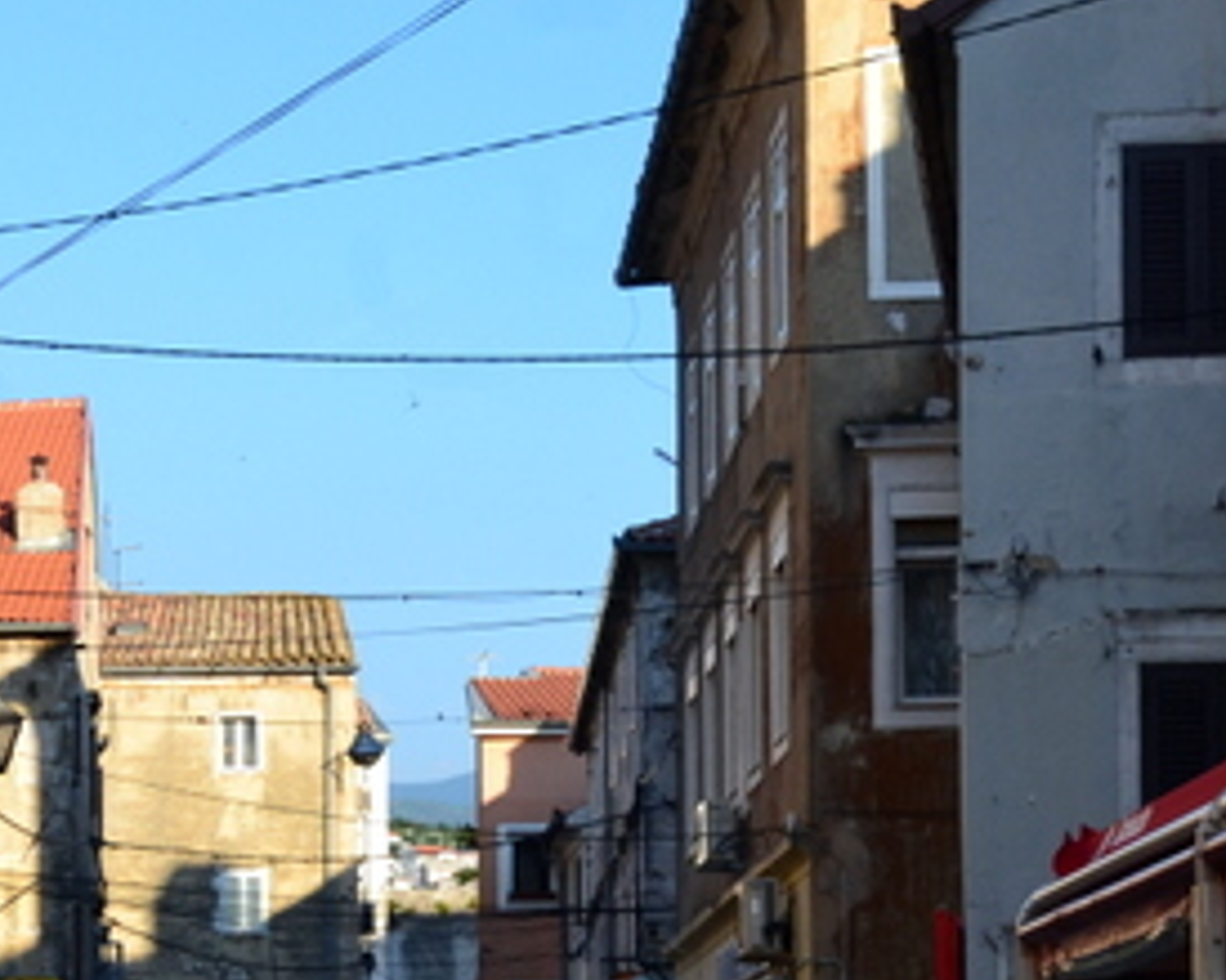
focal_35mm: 107
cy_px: 1132
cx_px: -40
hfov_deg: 17.5
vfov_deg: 14.0
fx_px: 3881
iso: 400
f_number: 10
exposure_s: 1/250
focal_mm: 26
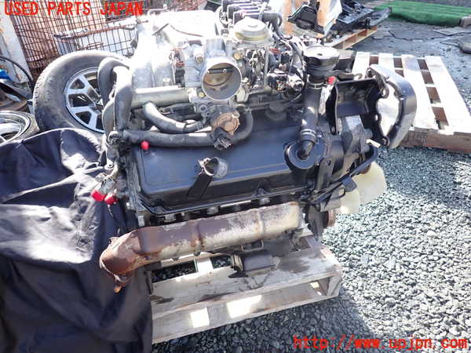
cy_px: 176
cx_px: 236
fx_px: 340
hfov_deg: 69.4
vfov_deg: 54.9
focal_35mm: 25
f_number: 2
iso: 100
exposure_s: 1/200
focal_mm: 4.5
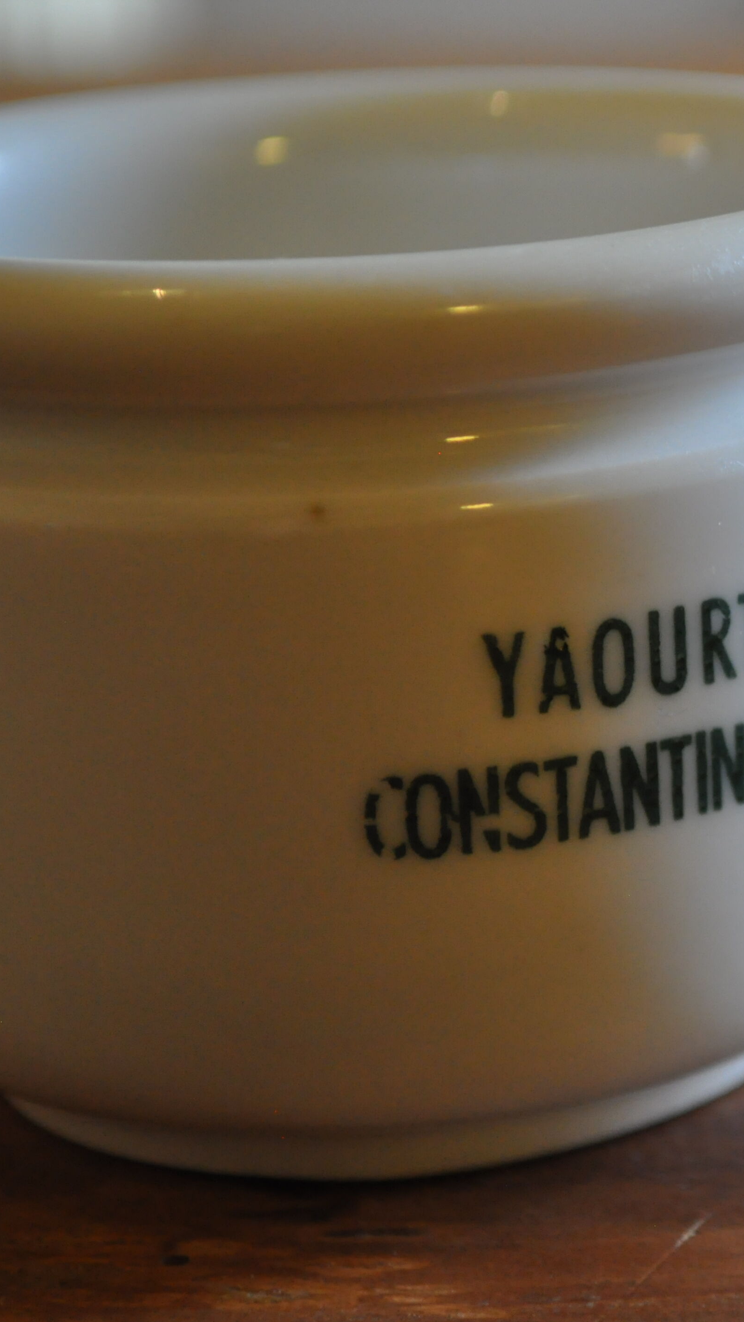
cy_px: 661
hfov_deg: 10.9
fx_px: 3822
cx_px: 855
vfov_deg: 19.6
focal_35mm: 109
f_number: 5.3
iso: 1000
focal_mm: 46
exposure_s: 1/30
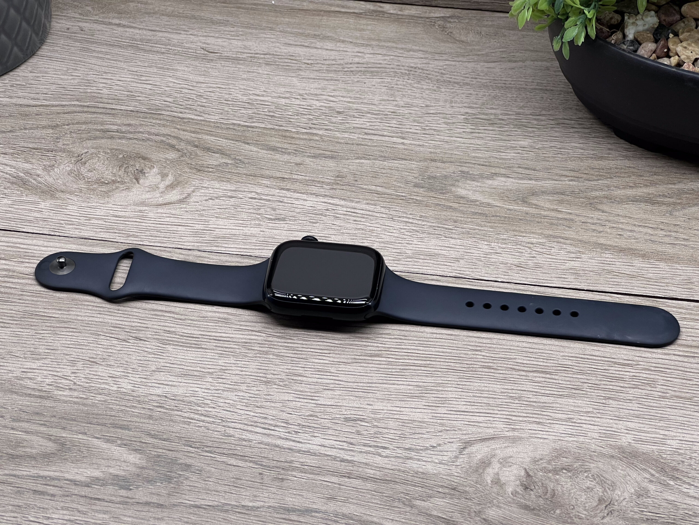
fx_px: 1555
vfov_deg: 19.1
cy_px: 262
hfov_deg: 25.3
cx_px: 350
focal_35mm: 77
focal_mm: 9
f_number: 2.8
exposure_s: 1/100
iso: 50
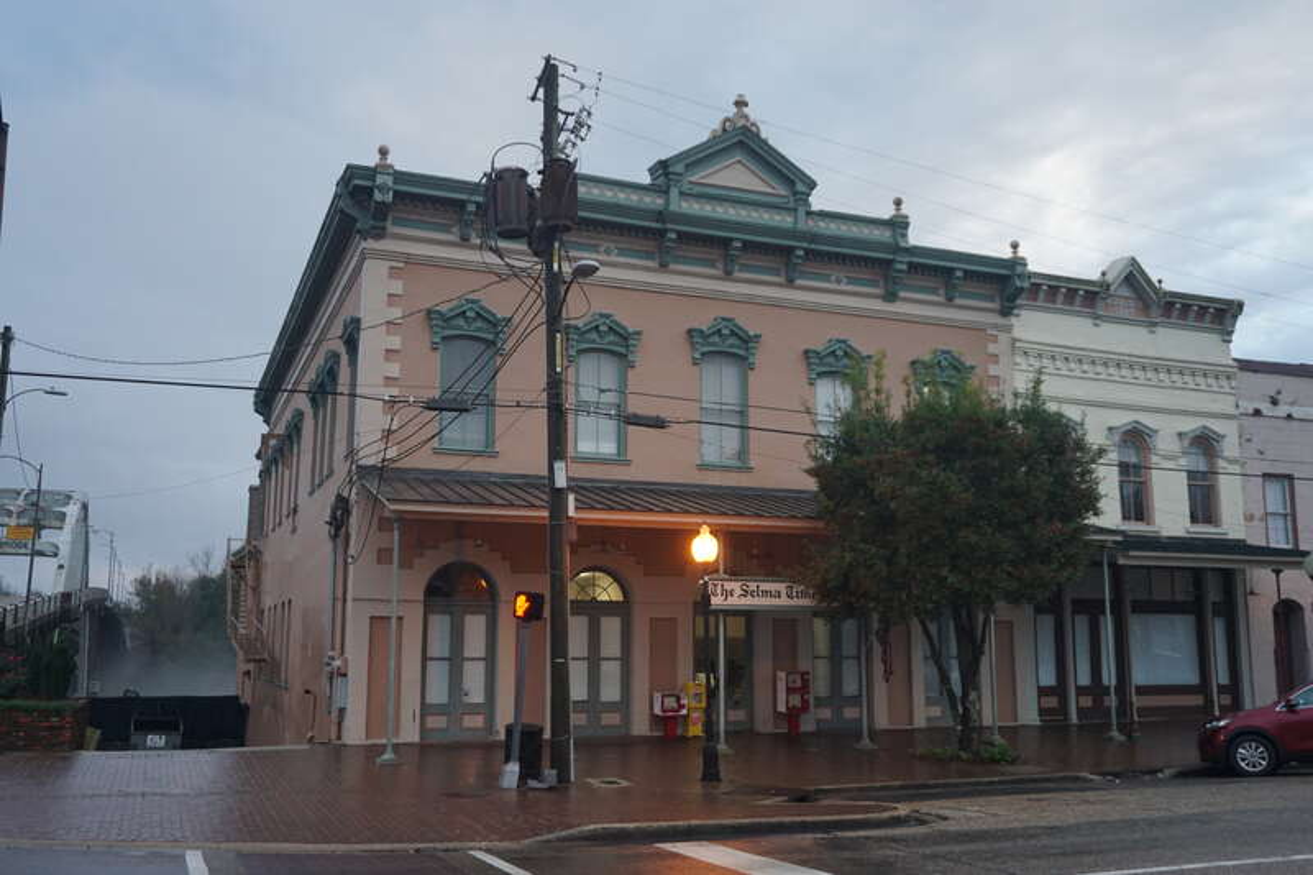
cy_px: 438
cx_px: 656
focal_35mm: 33
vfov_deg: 40.0
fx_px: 1203
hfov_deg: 57.2
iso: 640
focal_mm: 22
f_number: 4
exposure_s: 1/160
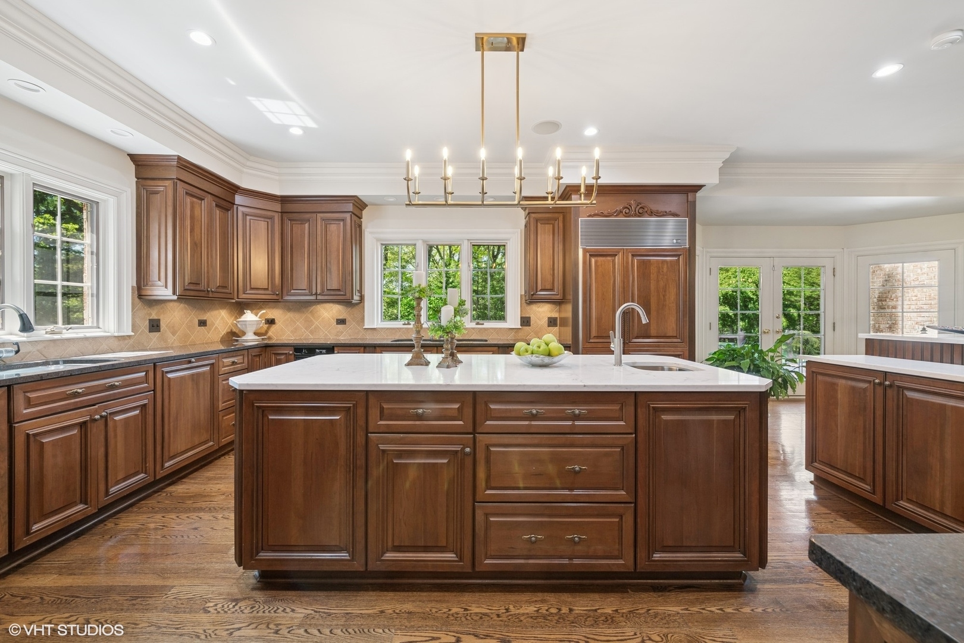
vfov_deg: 81.2
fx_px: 375
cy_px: 322
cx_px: 482
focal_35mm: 14
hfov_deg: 104.3
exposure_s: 1/15
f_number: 9.5
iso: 200
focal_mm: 14
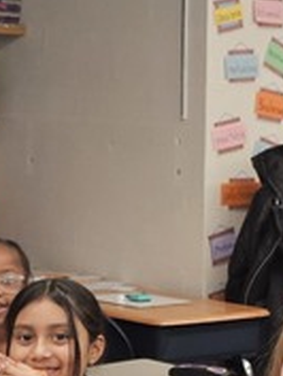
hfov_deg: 10.9
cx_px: 347
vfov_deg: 14.7
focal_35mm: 133
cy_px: 300
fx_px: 1448
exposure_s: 1/120
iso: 250
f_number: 1.8
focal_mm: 5.4
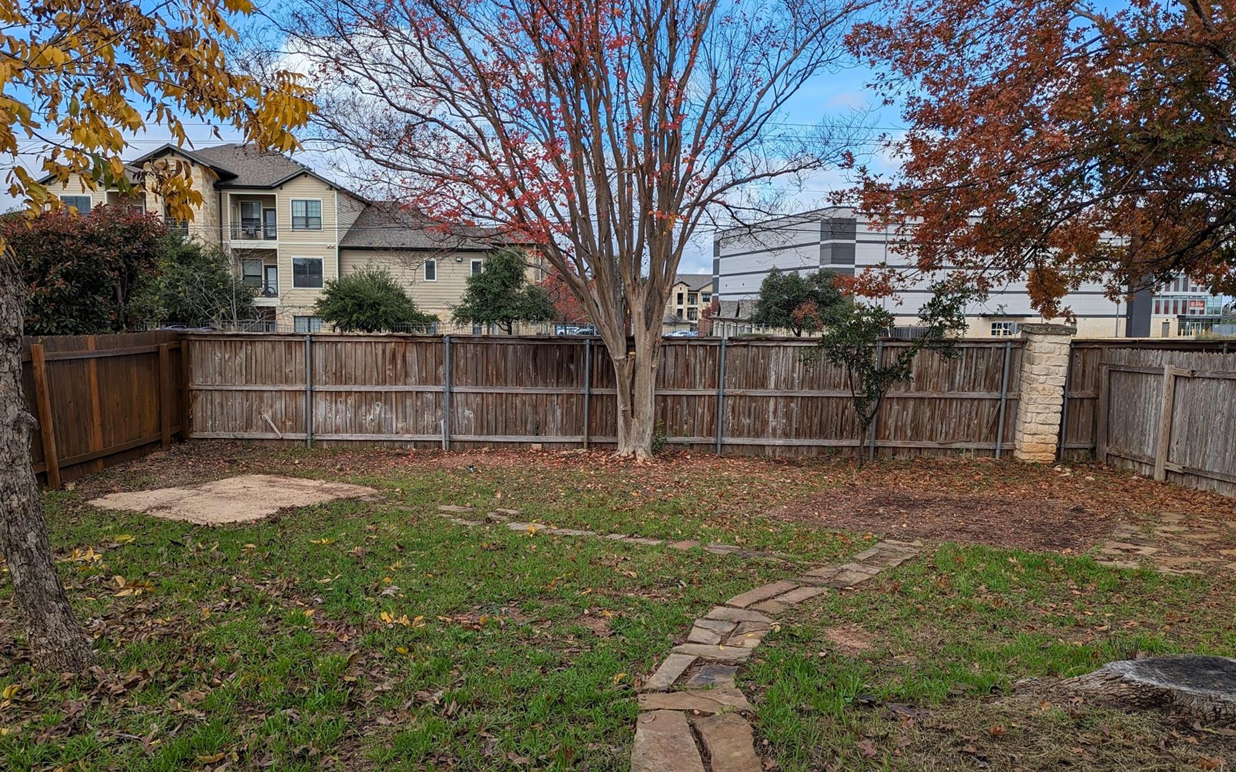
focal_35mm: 28
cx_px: 607
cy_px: 389
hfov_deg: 66.5
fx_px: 943
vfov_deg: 44.5
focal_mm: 6.81
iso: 44
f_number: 1.85
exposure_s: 1/1595
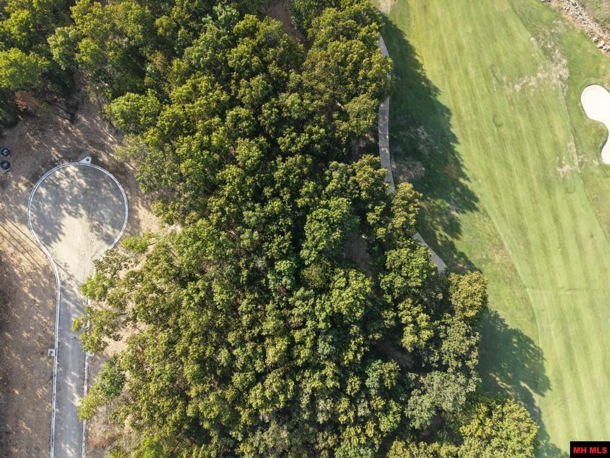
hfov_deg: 71.6
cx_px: 305
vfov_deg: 56.8
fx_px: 423
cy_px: 229
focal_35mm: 24
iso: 160
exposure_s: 1/1000
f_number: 1.8
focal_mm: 8.67
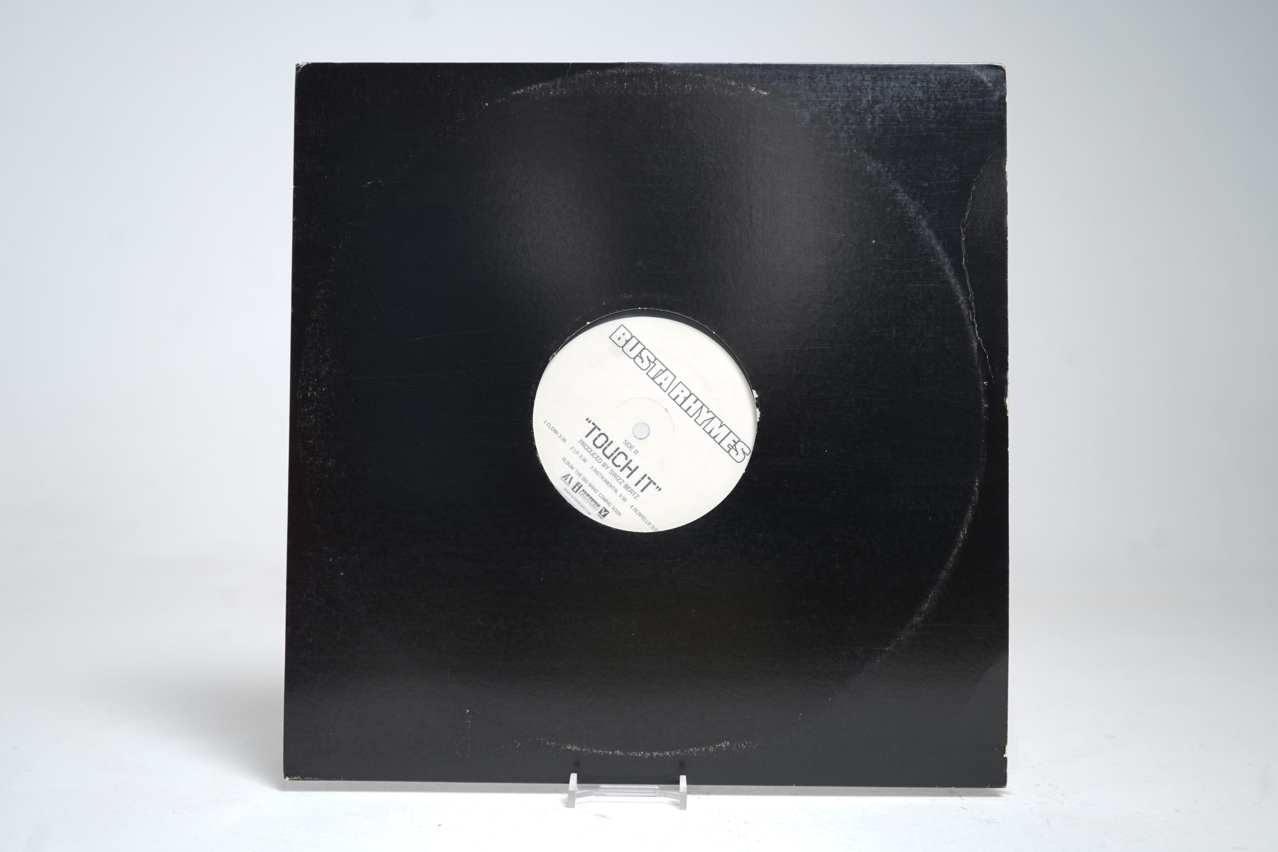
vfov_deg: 40.0
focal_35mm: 33
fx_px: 1171
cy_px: 426
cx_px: 639
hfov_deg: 57.2
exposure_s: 1/5
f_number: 5
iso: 64
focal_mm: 33
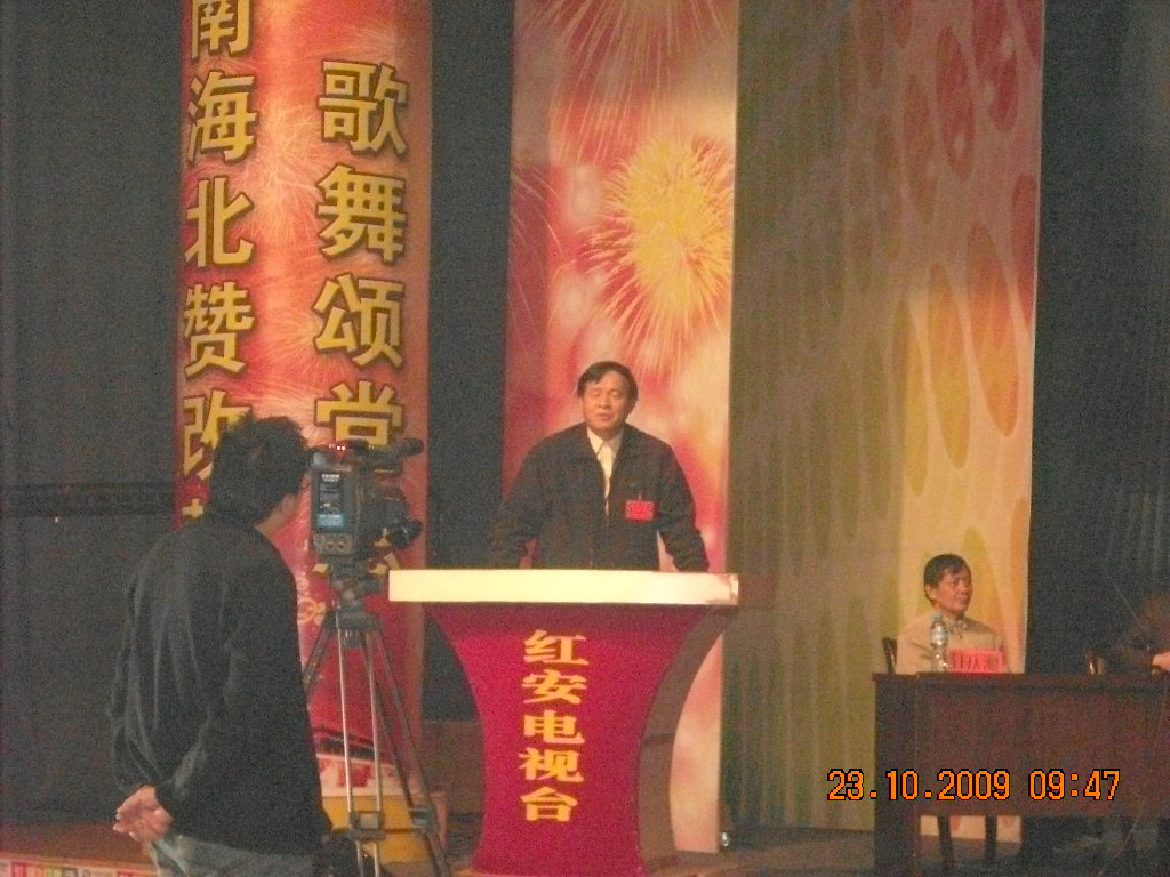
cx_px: 585
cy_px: 438
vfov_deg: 14.1
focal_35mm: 105
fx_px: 3549
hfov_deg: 18.7
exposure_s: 1/60
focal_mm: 17.1
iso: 1600
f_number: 4.7
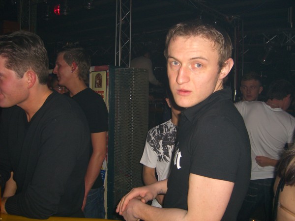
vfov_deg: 37.7
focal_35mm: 38
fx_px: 324
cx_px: 148
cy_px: 110
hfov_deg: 49.0
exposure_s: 1/60
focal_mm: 7.9
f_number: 2.8
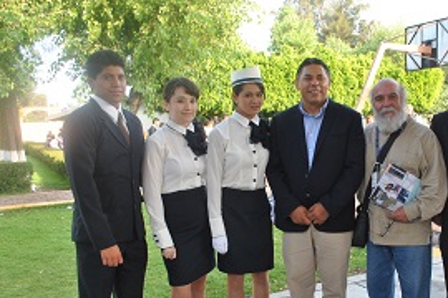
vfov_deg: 33.0
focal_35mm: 40
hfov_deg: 47.3
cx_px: 314
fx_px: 498
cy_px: 206
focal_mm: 18
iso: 200
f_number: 5.6
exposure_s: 1/125
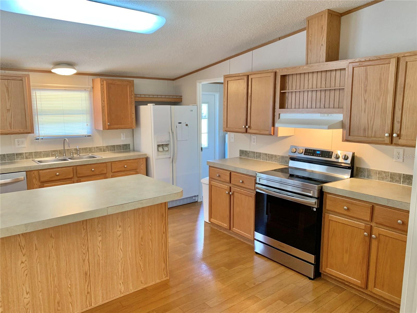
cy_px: 156
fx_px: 313
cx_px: 208
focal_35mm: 26
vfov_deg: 53.1
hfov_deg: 67.3
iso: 160
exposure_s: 1/60
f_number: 1.8
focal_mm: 4.25
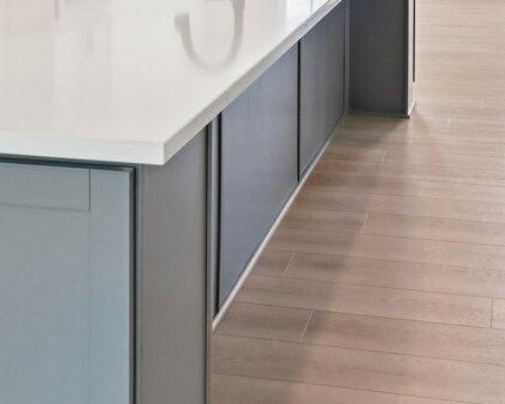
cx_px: 326
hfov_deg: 29.8
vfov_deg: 21.0
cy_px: -177
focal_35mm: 63
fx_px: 942
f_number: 8
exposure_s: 1/50
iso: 100
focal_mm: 14
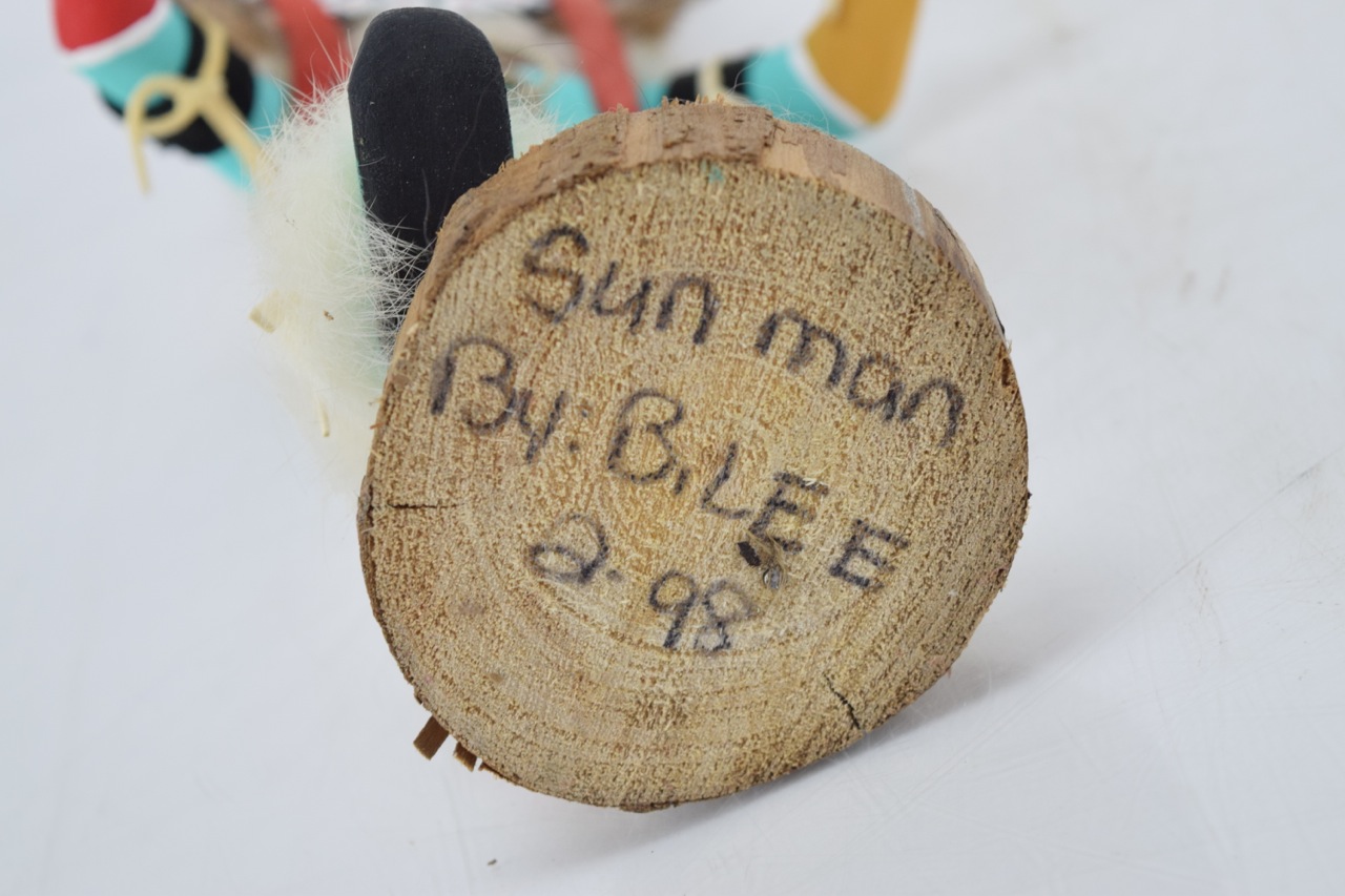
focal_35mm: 82
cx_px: 672
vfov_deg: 16.5
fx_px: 3082
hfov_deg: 24.6
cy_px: 448
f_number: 6.3
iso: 800
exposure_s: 1/125
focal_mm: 55
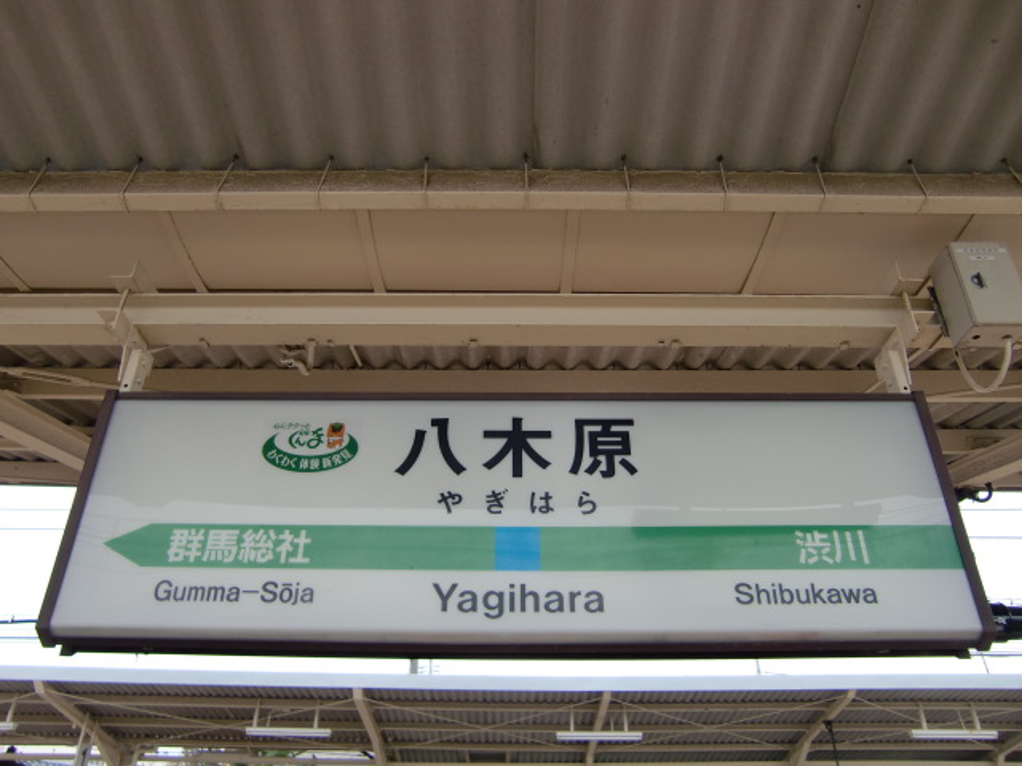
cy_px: 383
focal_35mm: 28
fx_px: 827
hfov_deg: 63.4
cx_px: 511
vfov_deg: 49.7
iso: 64
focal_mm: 4.9
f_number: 2.6
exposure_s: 1/250
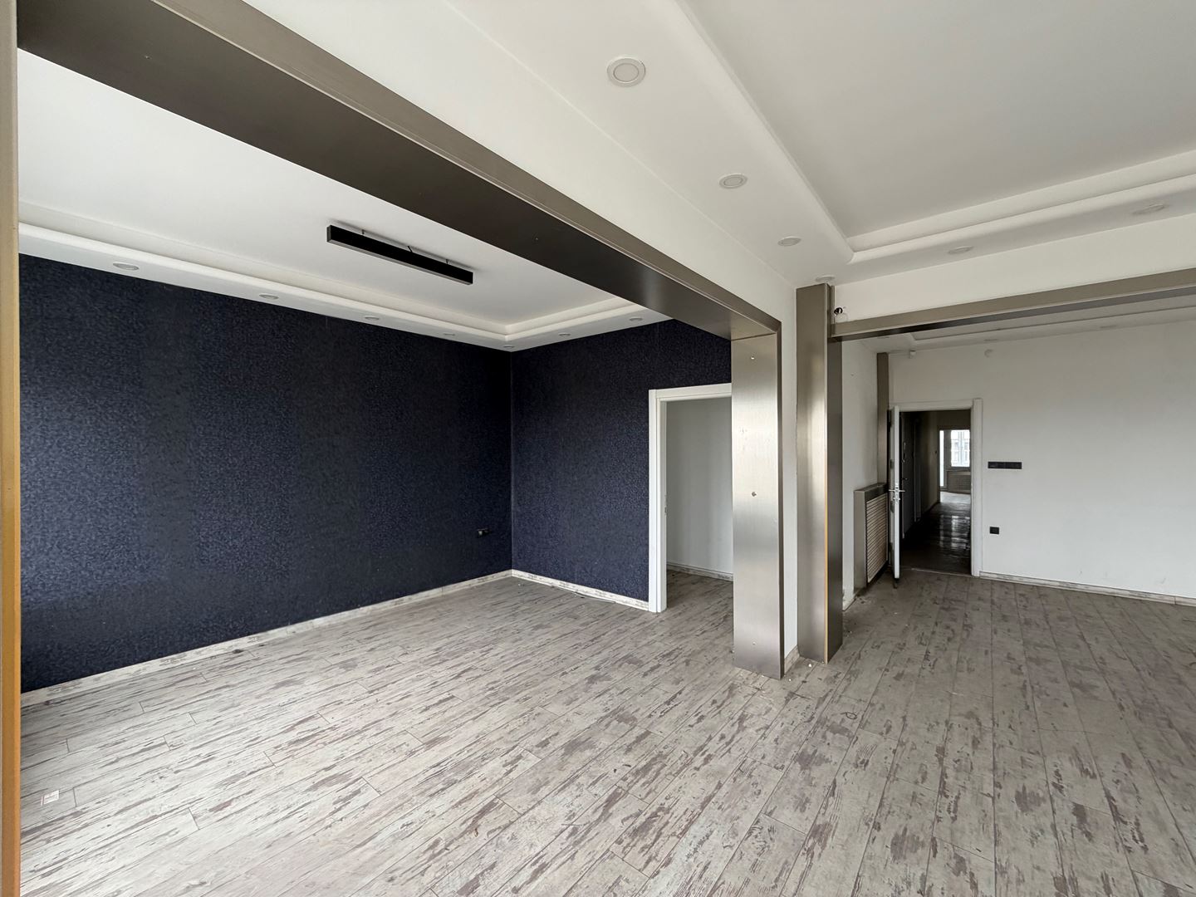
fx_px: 484
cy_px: 448
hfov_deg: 102.1
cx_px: 598
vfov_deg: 85.7
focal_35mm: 14
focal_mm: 2.22
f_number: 2.2
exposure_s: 1/121
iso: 125
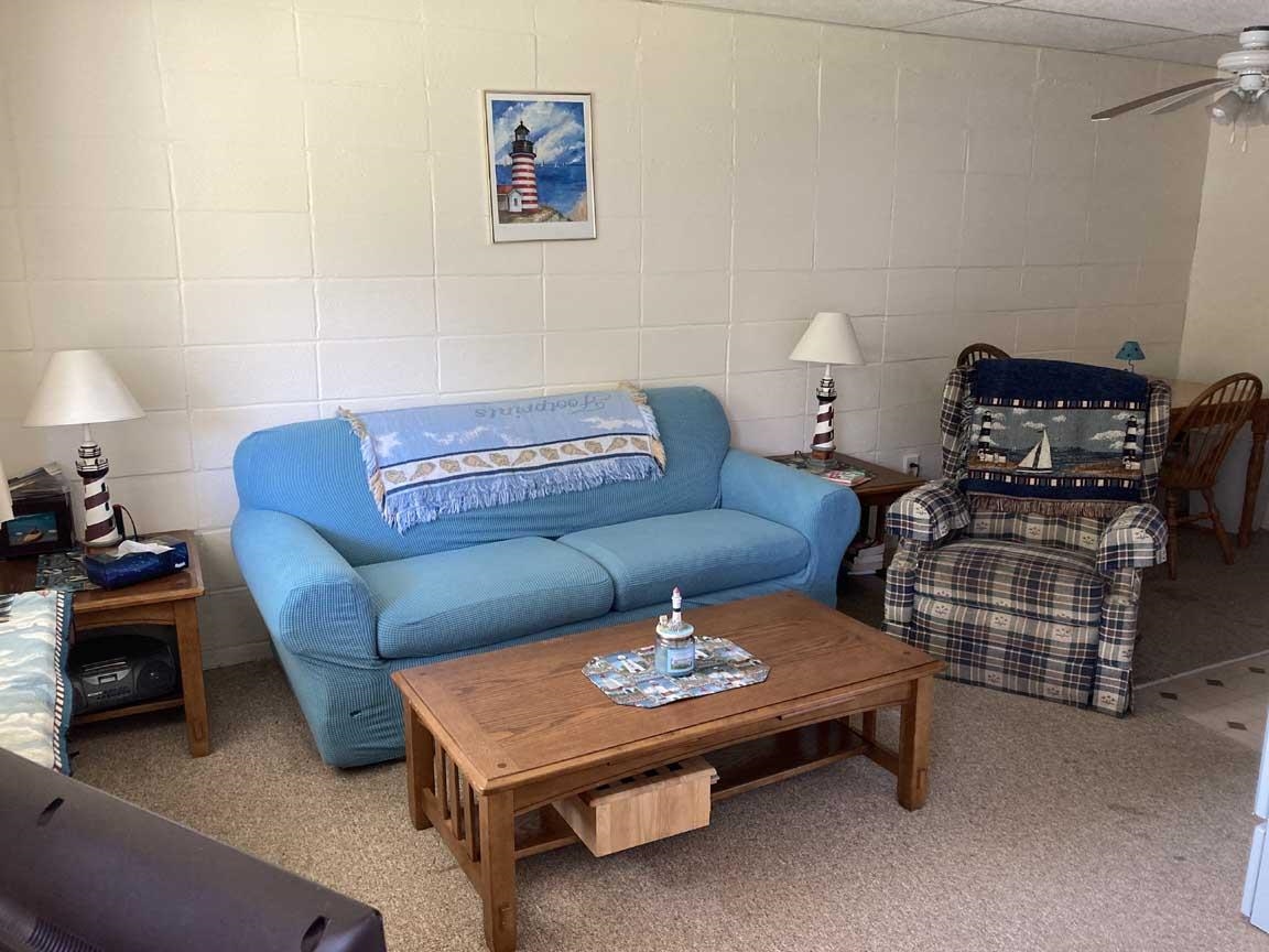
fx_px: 1026
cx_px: 634
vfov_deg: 49.7
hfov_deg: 63.4
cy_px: 476
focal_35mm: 28
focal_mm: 3.99
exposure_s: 1/60
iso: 125
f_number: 1.8
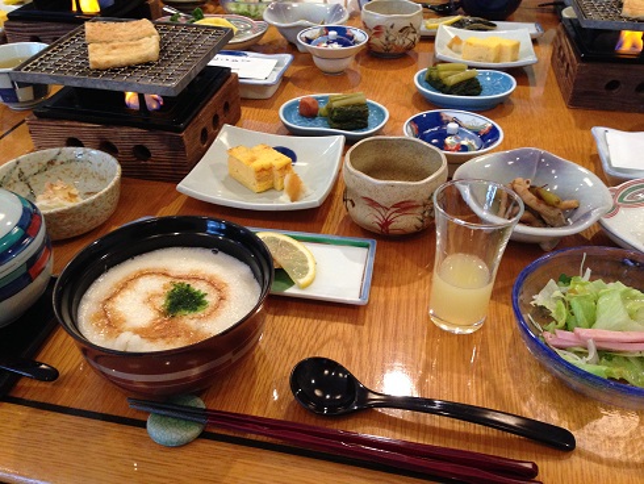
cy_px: 242
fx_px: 614
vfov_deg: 43.0
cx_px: 322
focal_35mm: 33
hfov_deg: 55.3
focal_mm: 4.12
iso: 250
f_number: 2.4
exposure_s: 1/20
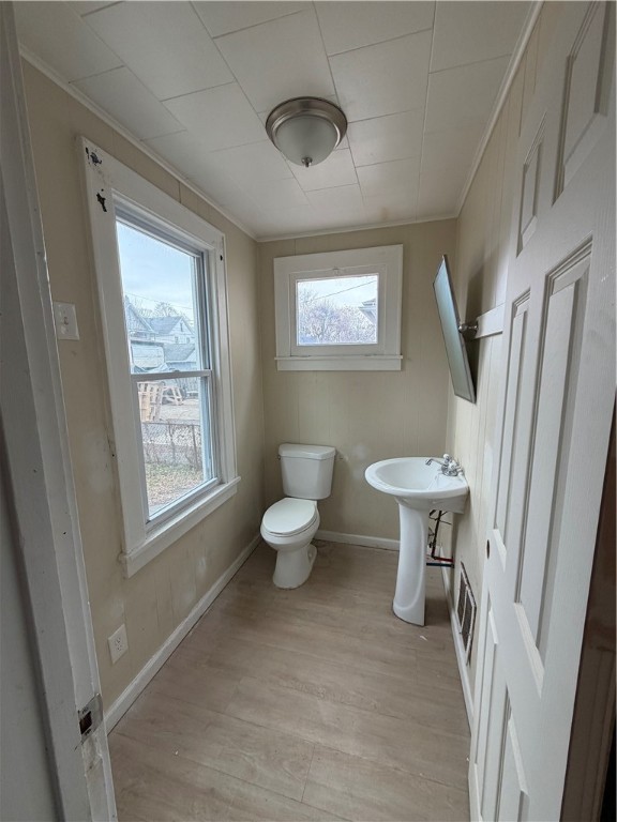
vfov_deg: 102.1
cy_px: 411
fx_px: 333
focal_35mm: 14
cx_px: 308
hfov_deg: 85.7
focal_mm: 2.22
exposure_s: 1/121
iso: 160
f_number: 2.2
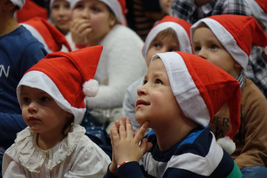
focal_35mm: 150
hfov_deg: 13.7
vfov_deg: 9.2
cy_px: 89
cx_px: 134
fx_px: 1113
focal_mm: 54.86
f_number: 2.8
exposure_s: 1/80
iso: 800
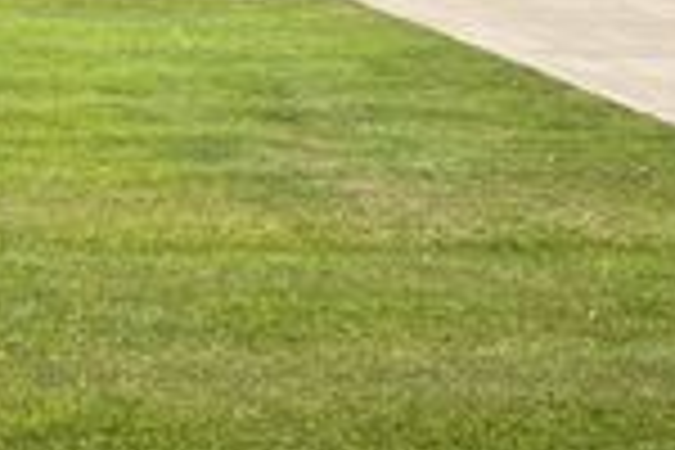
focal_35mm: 90
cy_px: -110
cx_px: -230
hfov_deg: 20.4
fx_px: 1687
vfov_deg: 14.6
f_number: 1.5
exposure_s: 1/3257
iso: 50
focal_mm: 5.7
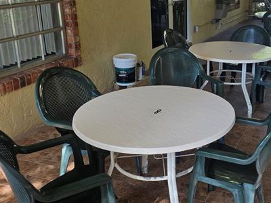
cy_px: 71
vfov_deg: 31.3
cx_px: 210
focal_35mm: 46
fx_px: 360
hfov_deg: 39.9
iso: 32
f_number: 1.7
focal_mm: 6.25
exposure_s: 1/180
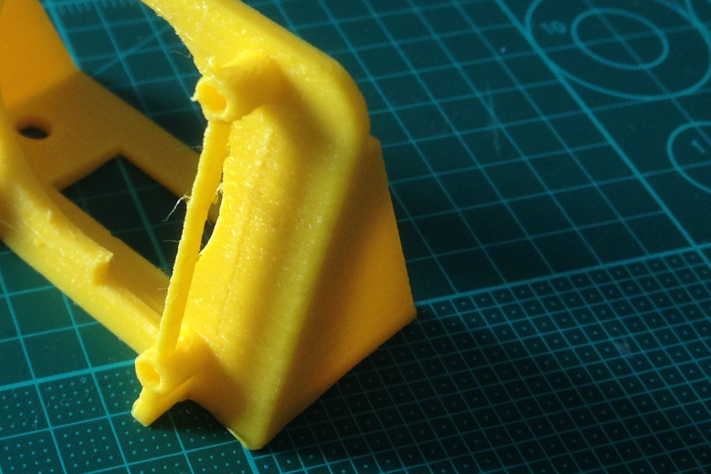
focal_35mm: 71
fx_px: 1402
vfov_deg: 19.2
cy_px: 197
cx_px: 80
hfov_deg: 27.5
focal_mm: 4.12
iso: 64
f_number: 2.4
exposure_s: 1/60
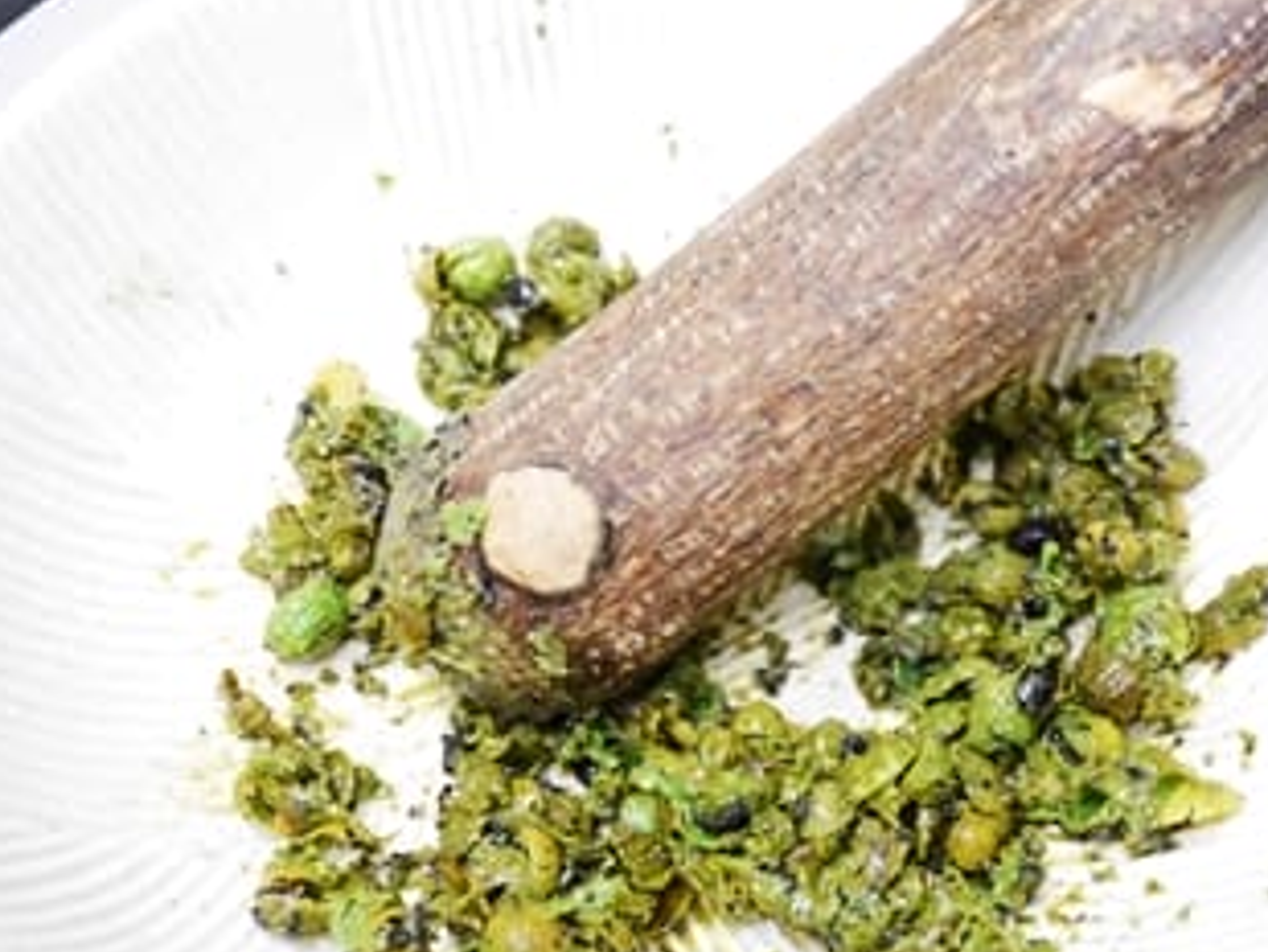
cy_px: 414
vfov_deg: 26.1
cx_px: 685
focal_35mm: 56
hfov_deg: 34.3
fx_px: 2052
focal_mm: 13
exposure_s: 1/60
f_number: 3.5
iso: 3200
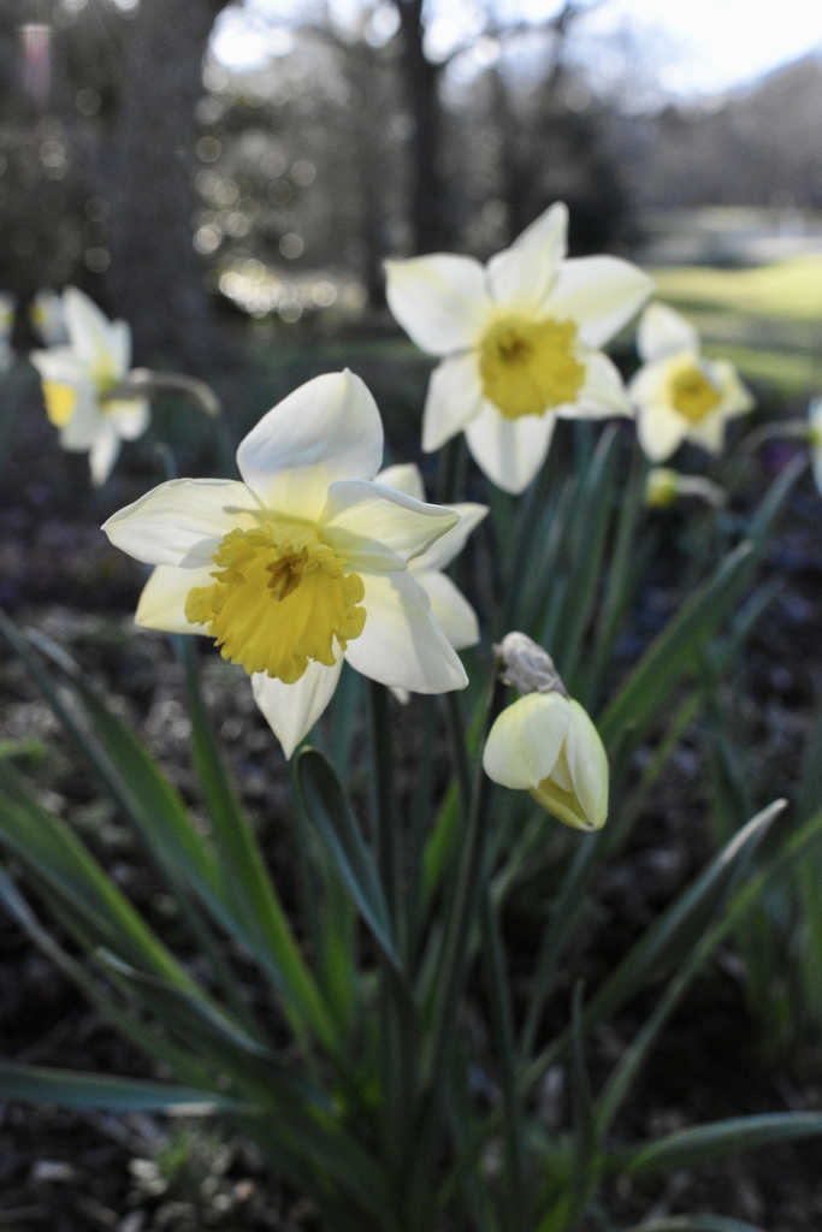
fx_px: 1387
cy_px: 616
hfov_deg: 33.0
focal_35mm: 40
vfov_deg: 47.9
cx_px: 411
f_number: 6.3
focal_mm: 27
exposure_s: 1/1600
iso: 2200
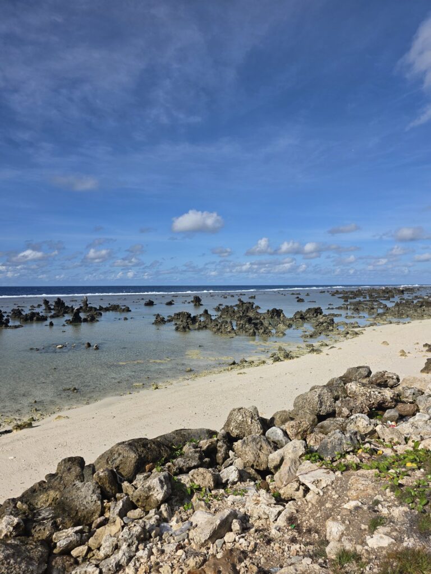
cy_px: 287
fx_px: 382
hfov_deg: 58.9
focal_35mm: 23
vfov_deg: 73.9
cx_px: 216
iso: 64
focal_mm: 6.3
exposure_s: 1/7944
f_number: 1.7
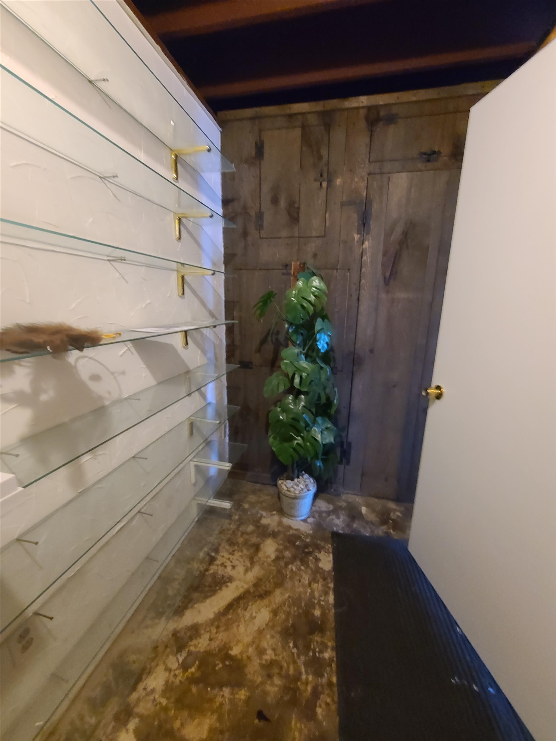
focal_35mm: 13
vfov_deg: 106.2
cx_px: 278
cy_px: 370
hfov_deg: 89.9
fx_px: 278
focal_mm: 2.2
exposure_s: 1/24
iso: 1000
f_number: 2.2
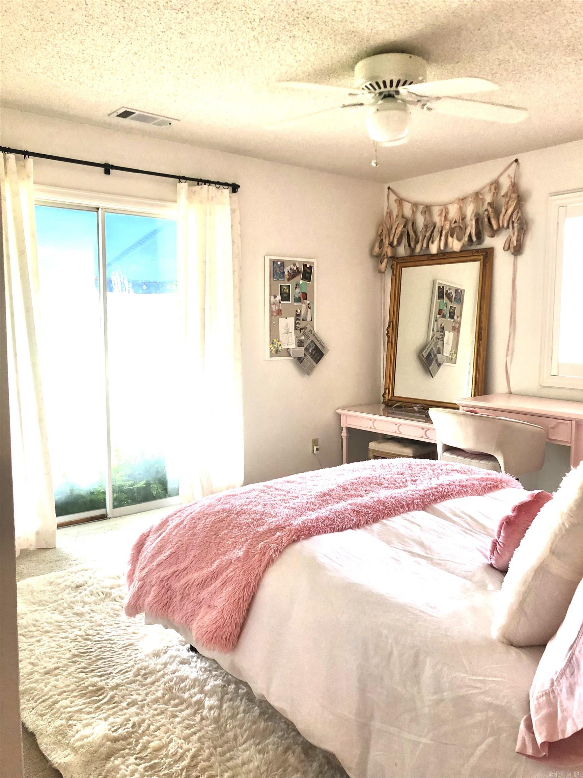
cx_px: 292
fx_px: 629
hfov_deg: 49.7
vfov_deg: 63.4
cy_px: 389
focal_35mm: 28
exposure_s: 1/30
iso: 40
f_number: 1.8
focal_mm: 4
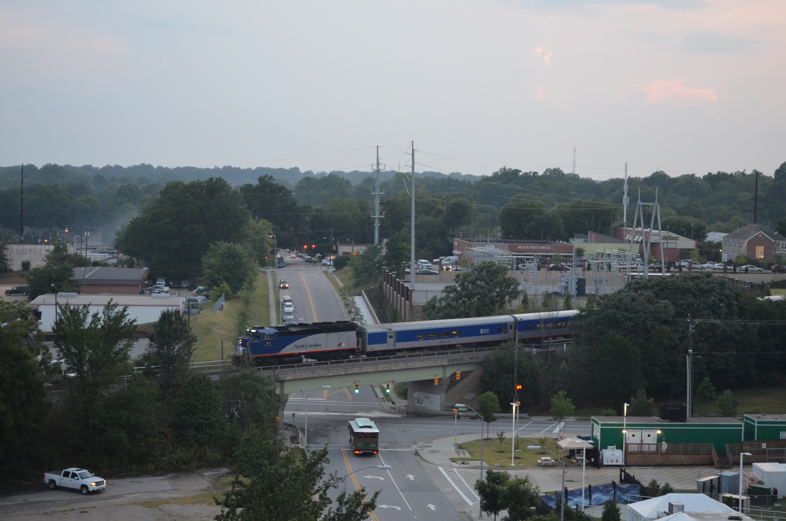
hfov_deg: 29.9
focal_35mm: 68
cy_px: 260
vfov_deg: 20.1
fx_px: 1471
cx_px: 393
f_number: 5.3
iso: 800
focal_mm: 45
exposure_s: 1/50
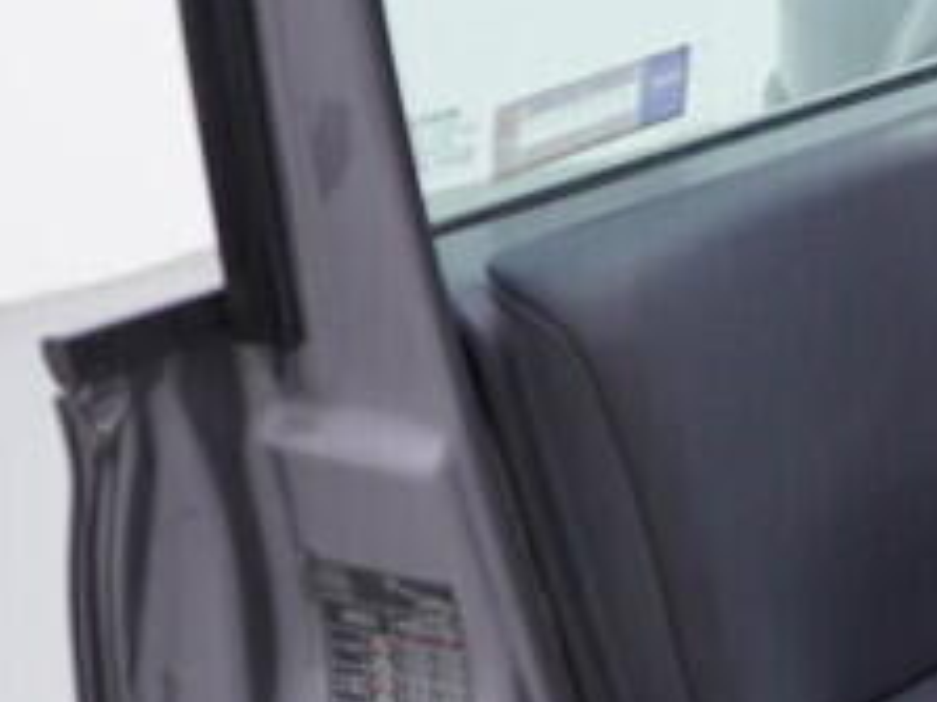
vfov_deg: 9.3
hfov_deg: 10.9
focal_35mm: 159
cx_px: 2114
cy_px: 246
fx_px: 4302
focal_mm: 24
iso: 125
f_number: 3.2
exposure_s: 1/50
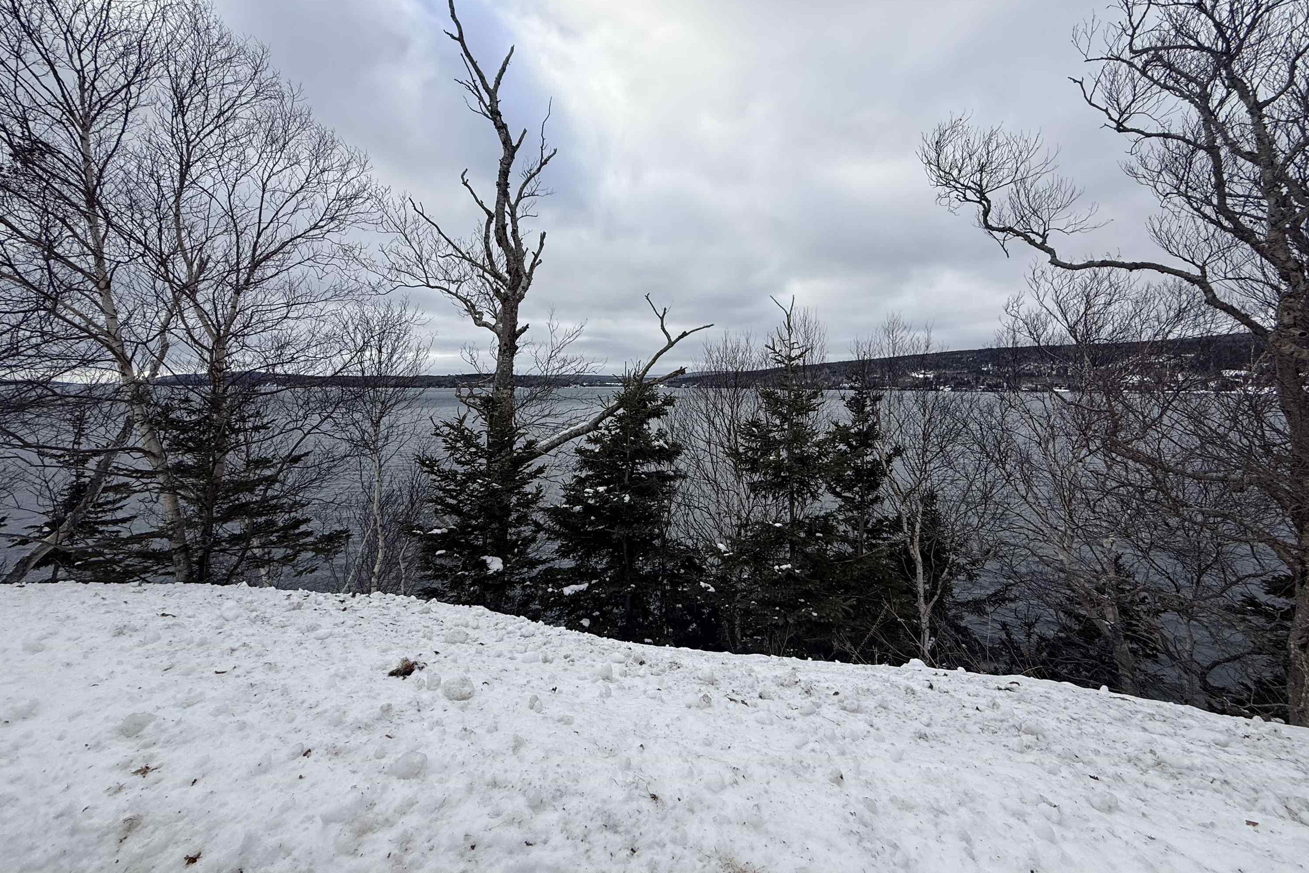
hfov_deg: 100.4
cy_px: 377
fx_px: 545
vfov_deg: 76.9
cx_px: 665
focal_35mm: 15
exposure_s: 1/1211
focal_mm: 2.22
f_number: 2.2
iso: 50
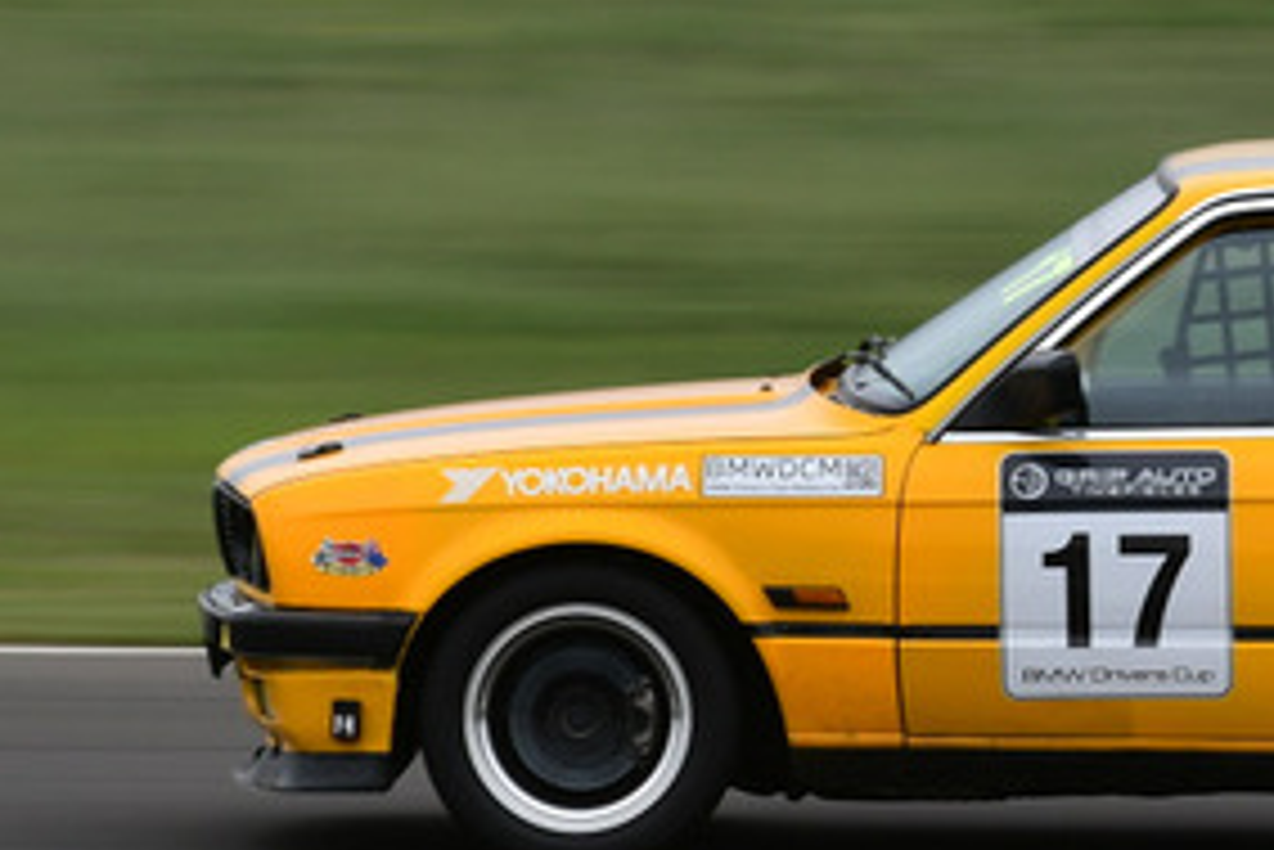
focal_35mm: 1440
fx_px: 50984
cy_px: -40
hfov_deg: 1.4
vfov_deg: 1.0
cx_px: 1220
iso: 200
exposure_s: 1/100
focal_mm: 340
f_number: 13
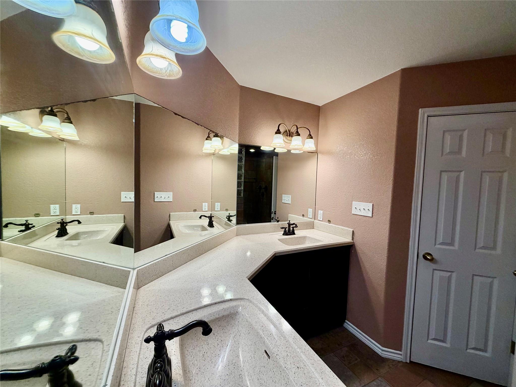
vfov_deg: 85.7
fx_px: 209
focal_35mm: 14
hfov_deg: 102.1
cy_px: 194
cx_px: 258
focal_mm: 2.22
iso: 100
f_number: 2.2
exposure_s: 1/120
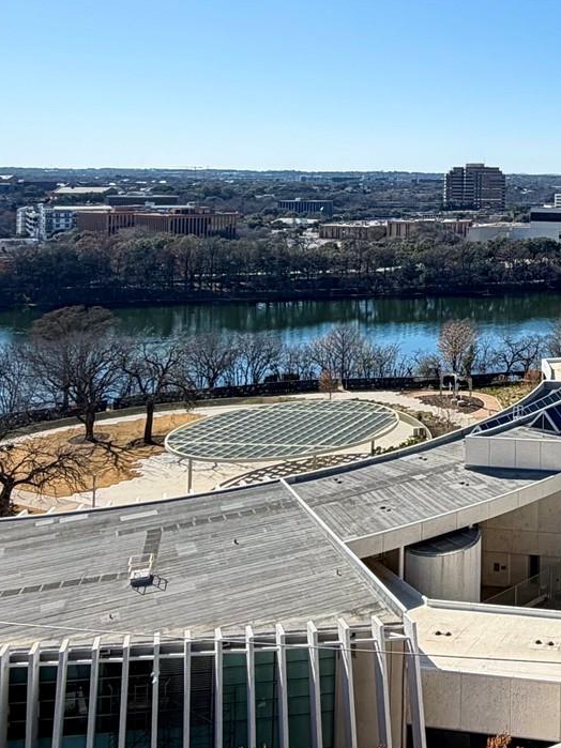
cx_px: 710
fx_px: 886
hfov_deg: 29.2
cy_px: 155
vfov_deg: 43.7
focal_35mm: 41
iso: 25
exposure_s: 1/770
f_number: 2.2
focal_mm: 2.22
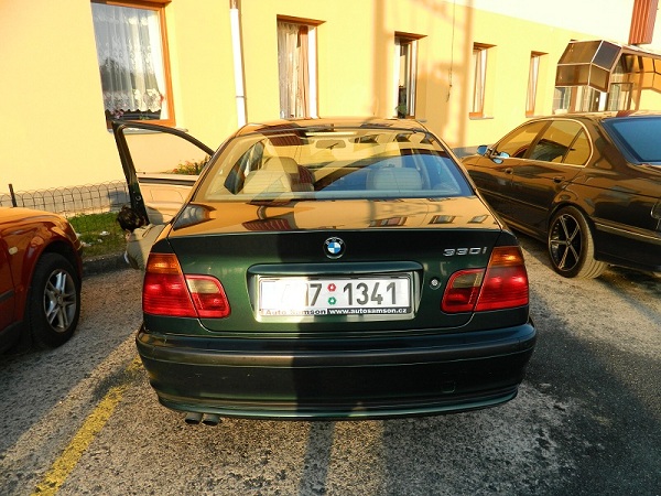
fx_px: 477
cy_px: 248
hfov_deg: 69.4
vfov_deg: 54.9
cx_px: 330
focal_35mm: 25
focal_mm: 4.5
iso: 100
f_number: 3.1
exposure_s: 1/250
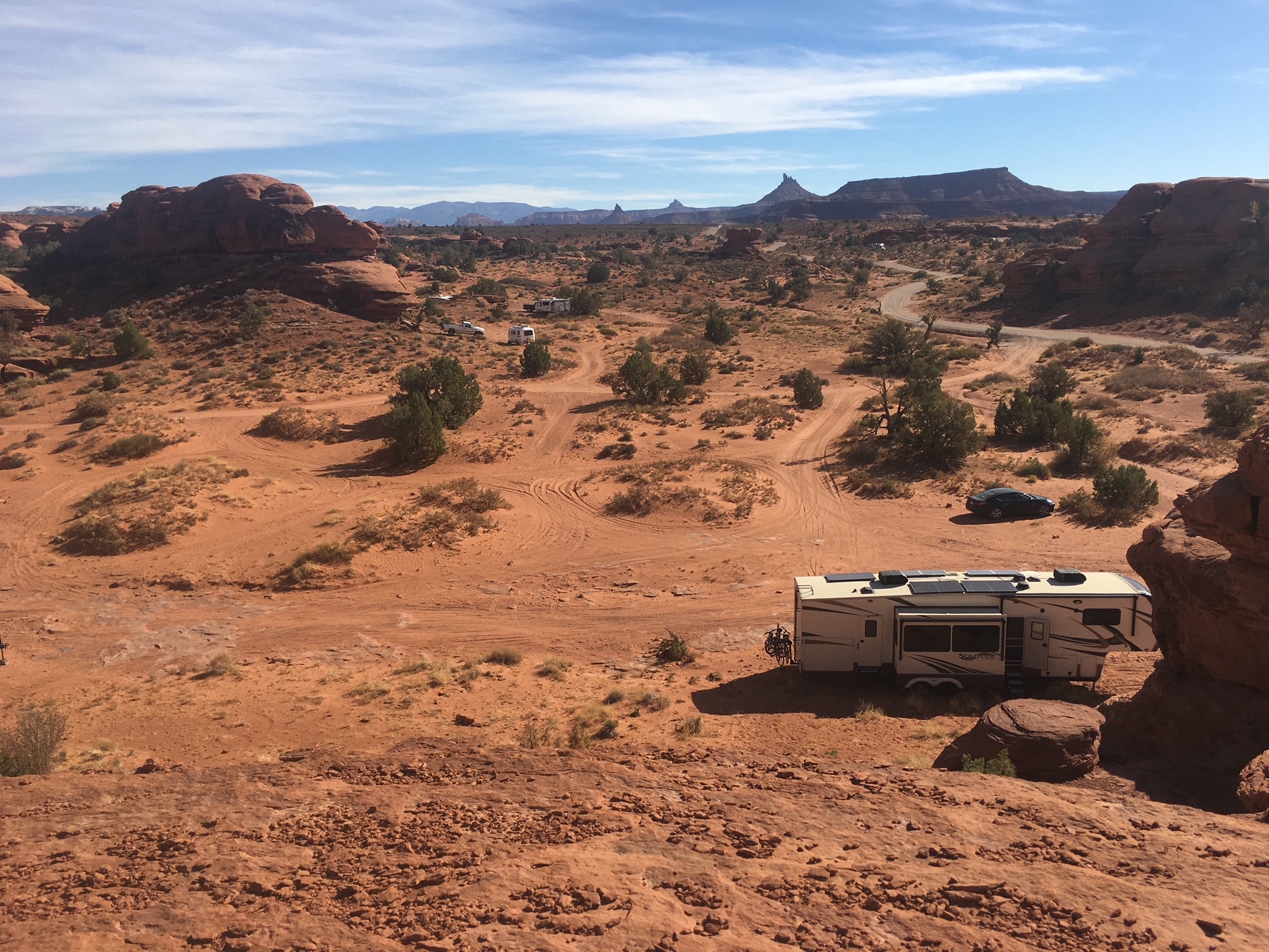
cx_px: 634
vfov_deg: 48.2
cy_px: 476
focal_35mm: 29
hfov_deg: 61.7
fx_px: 1063
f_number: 2.2
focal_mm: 4.15
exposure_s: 1/2198
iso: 25
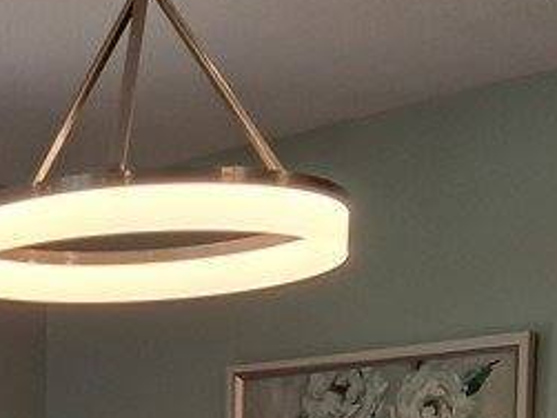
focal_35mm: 98
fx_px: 1576
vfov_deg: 13.9
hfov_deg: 17.7
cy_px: 678
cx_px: -306
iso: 50
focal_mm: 5.23
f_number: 1.8
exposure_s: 1/120
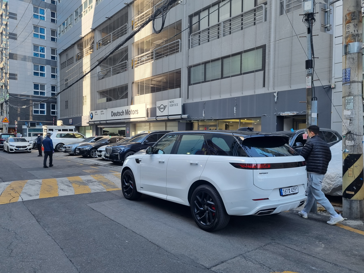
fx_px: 273
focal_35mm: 26
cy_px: 136
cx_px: 182
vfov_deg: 53.1
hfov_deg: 67.3
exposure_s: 1/353
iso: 50
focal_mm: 5.4
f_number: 1.8
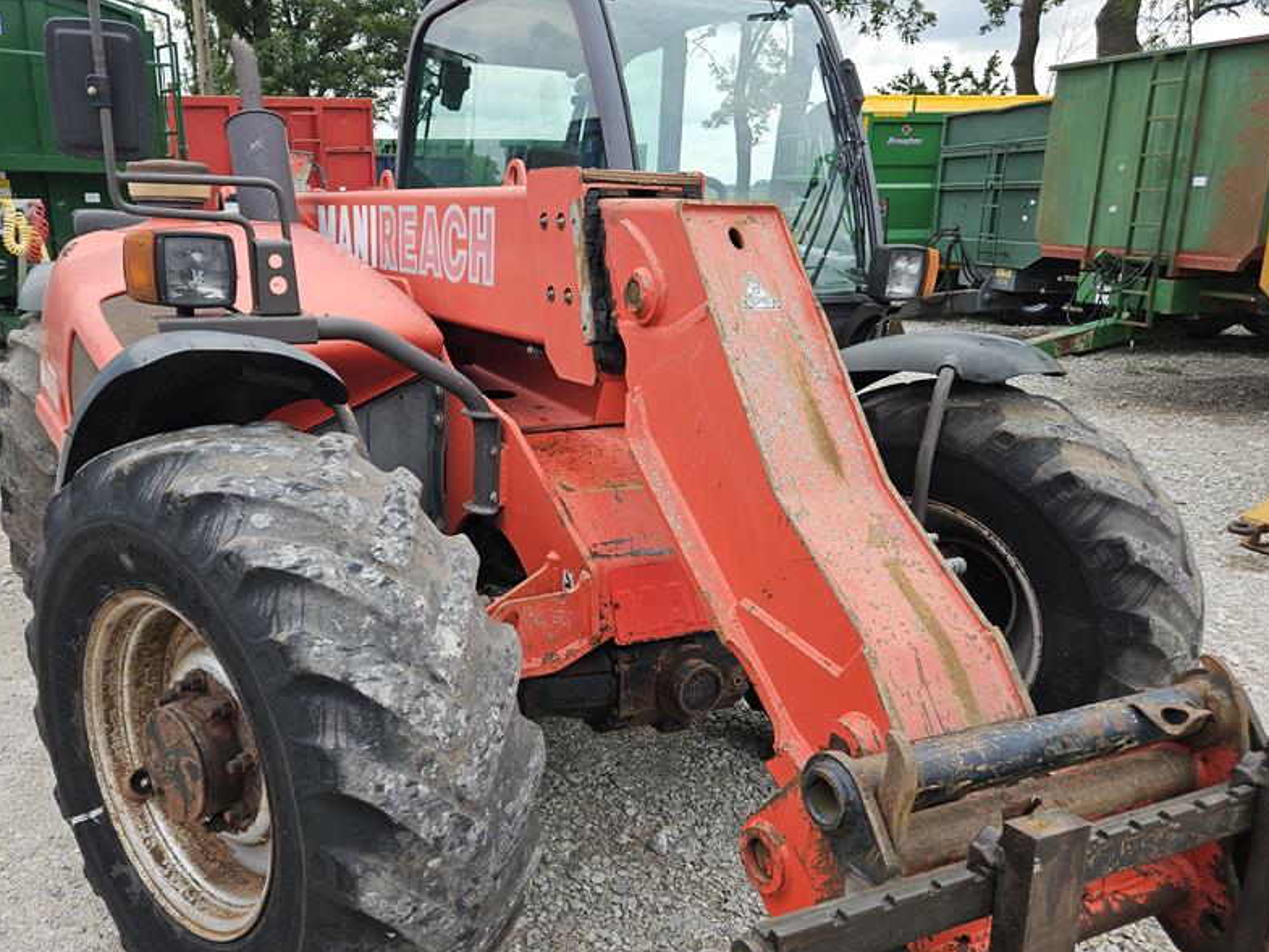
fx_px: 1100
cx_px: 553
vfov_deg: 46.6
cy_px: 554
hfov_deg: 59.8
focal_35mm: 30
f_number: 1.8
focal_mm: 5.4
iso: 25
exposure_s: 1/571
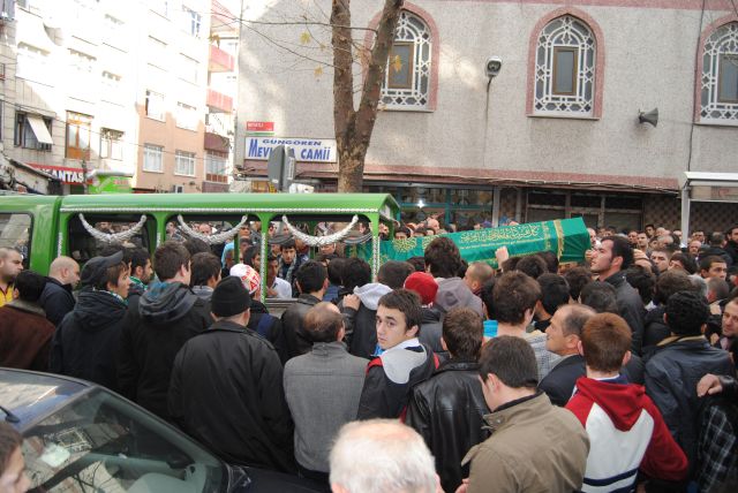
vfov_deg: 48.0
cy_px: 246
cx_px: 369
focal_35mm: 27
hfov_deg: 67.3
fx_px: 554
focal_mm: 18
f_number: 3.5
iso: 100
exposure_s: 1/200
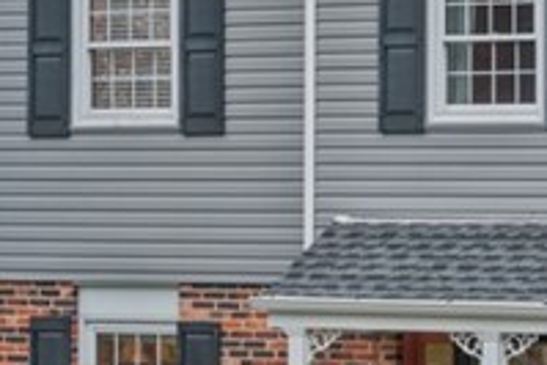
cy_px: 36
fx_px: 4136
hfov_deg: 7.4
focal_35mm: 272
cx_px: 848
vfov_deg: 5.1
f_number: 1.8
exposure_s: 1/320
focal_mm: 50
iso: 400
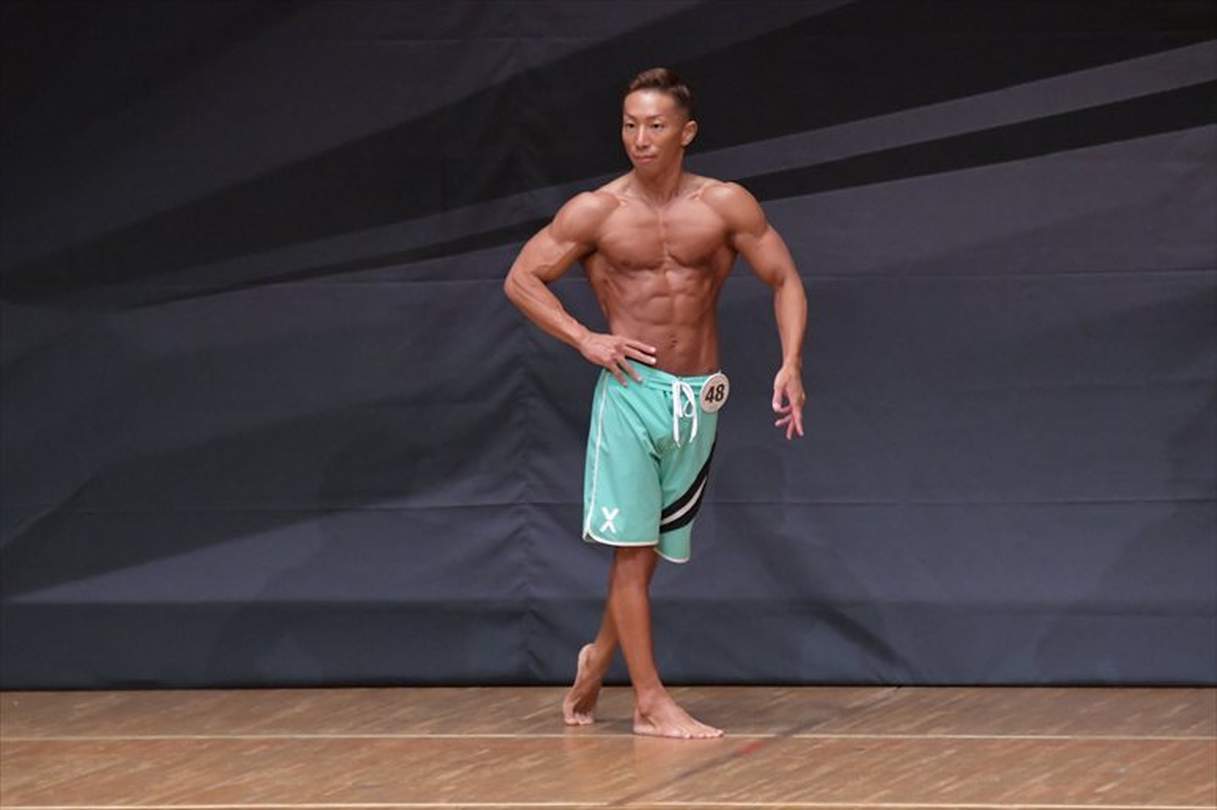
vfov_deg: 4.4
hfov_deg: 6.5
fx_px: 10644
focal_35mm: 315
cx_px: 608
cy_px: 405
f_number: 5.6
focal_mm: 210
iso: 6400
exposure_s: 1/400
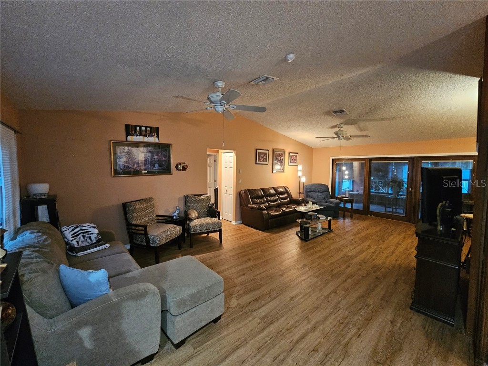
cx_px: 244
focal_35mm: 13
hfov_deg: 106.2
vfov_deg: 89.9
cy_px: 183
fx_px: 183
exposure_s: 1/24
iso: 640
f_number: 2.2
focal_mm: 2.2
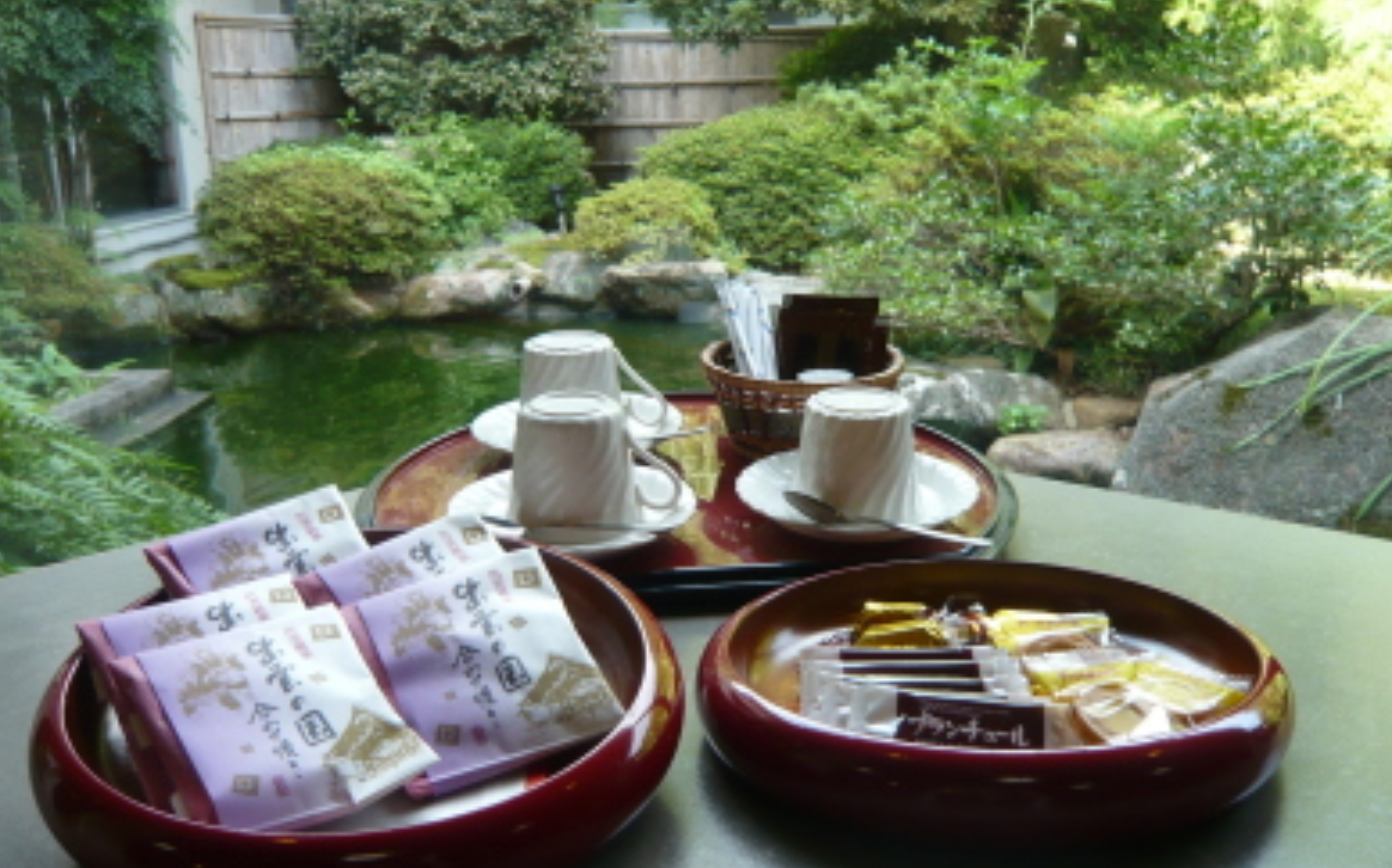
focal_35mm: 35
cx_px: 692
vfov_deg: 36.2
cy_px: 473
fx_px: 1327
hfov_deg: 55.4
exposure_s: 1/50
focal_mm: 4.6
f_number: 2.8
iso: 100
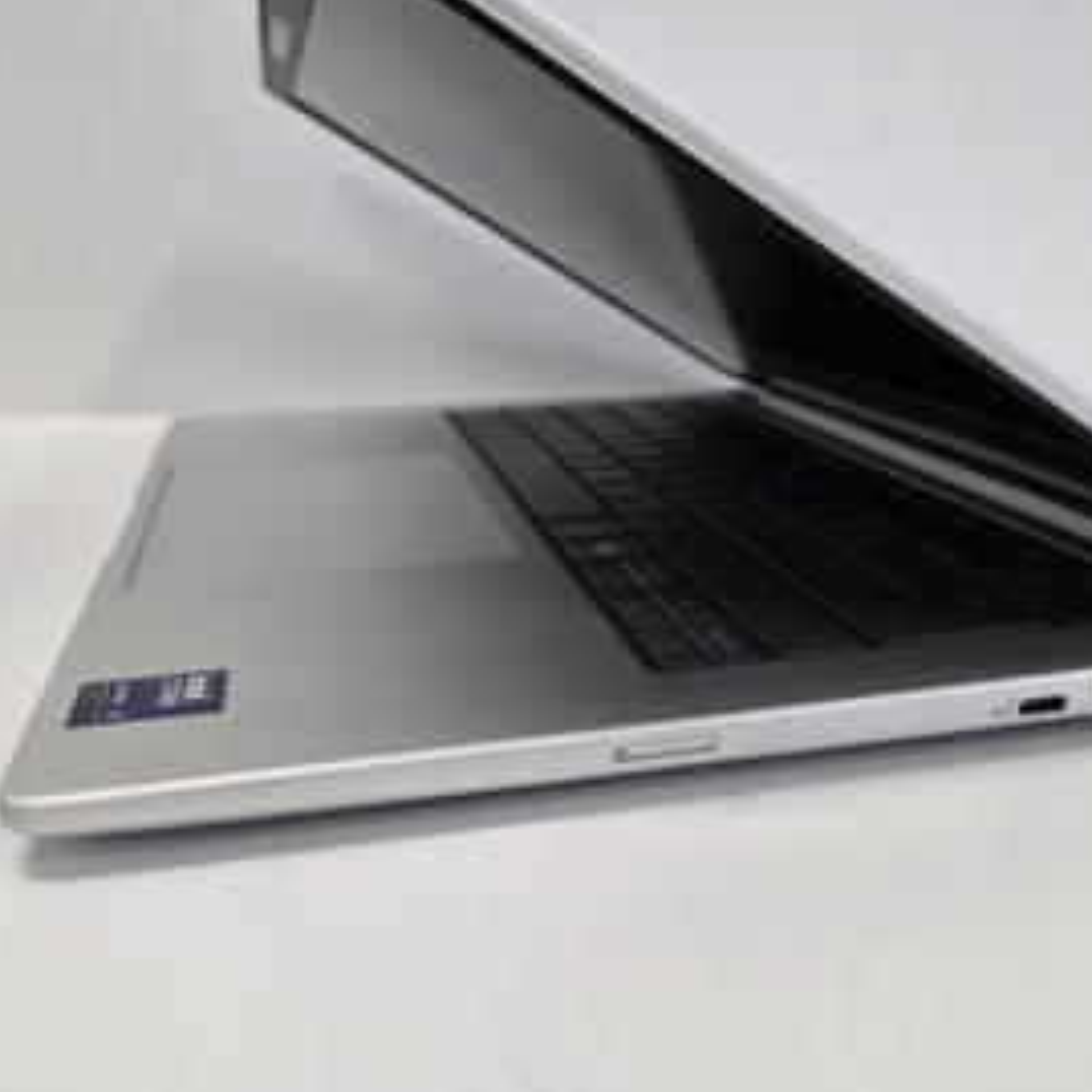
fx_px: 1213
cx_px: 633
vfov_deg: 48.0
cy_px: 410
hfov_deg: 48.3
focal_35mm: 34
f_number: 1.7
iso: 250
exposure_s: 1/100
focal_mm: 6.3
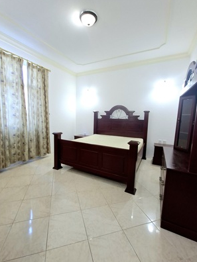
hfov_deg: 81.7
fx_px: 114
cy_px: 132
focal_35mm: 15
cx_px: 93
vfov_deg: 98.2
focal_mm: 1.74
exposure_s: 1/40
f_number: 2.2
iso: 200
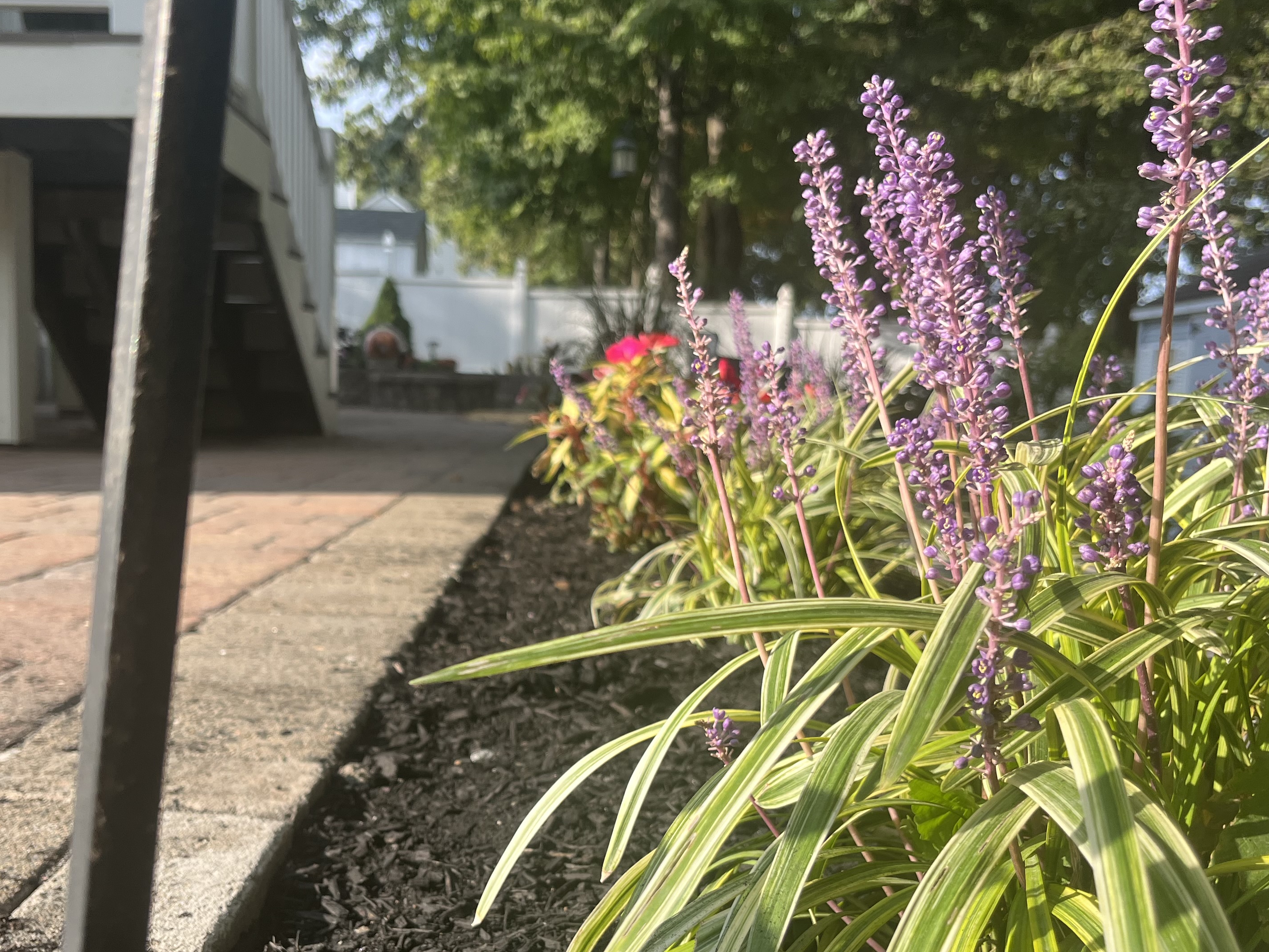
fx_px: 1356
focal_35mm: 37
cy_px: 554
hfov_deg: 49.8
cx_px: 499
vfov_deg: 38.6
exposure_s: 1/967
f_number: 1.6
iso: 50
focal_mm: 5.1
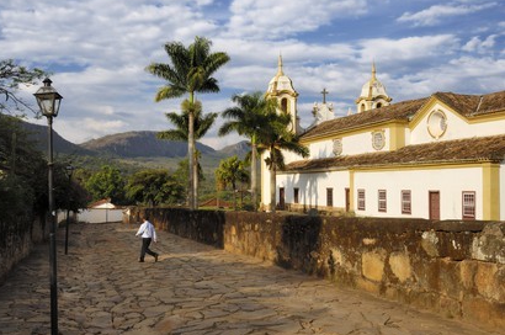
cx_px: 247
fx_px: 518
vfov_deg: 35.8
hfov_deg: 52.0
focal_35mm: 37
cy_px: 169
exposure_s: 1/160
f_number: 13
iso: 100
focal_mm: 24
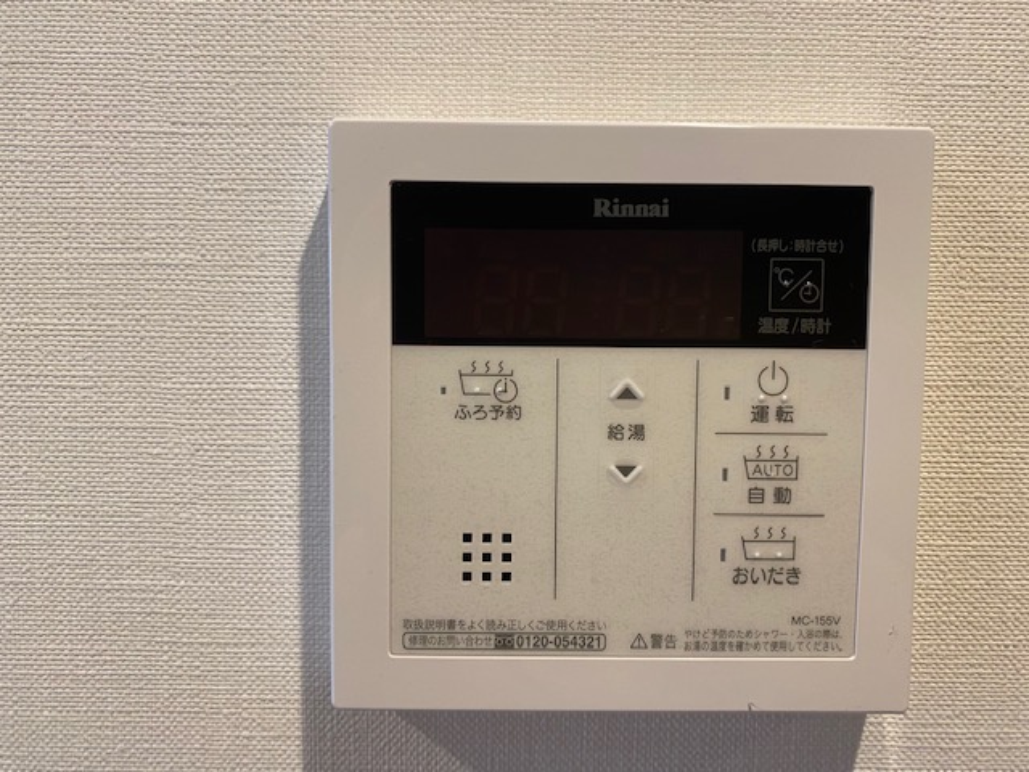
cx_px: 514
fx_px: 773
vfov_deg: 53.1
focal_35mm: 26
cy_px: 386
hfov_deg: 67.3
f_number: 1.8
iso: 80
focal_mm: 4.25
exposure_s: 1/50
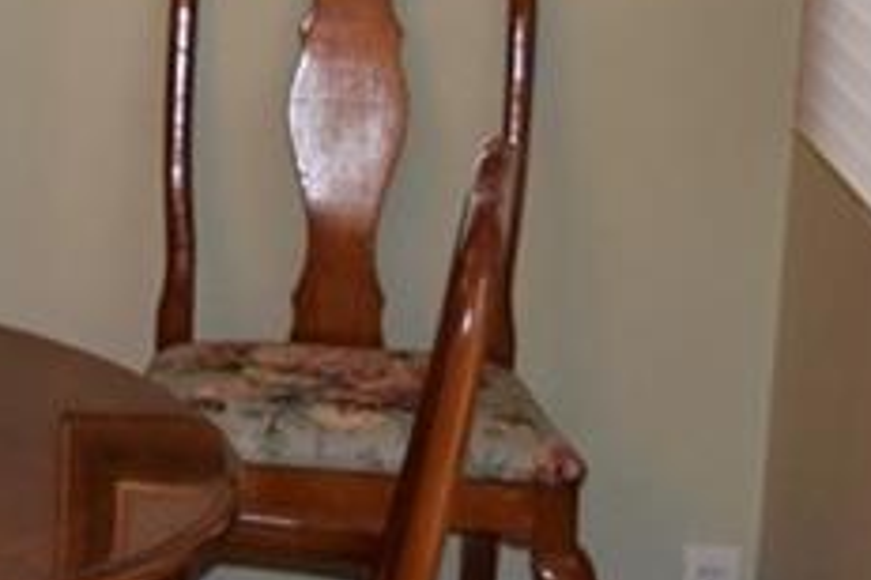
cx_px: -705
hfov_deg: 10.7
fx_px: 4336
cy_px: -215
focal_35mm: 179
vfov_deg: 7.6
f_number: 5
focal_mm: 27
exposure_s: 1/100
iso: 800
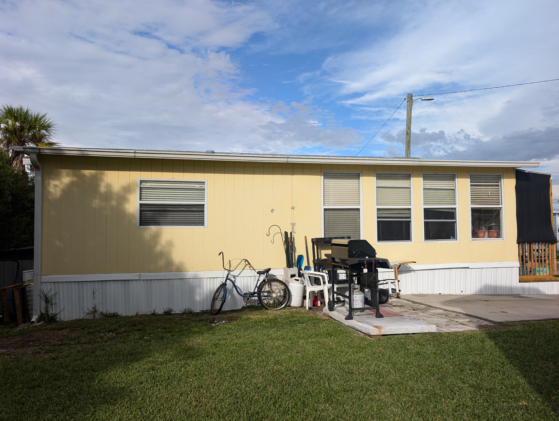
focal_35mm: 24
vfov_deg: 56.9
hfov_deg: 71.5
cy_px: 210
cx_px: 280
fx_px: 388
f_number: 1.68
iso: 27
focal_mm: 6.9
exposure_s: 1/806
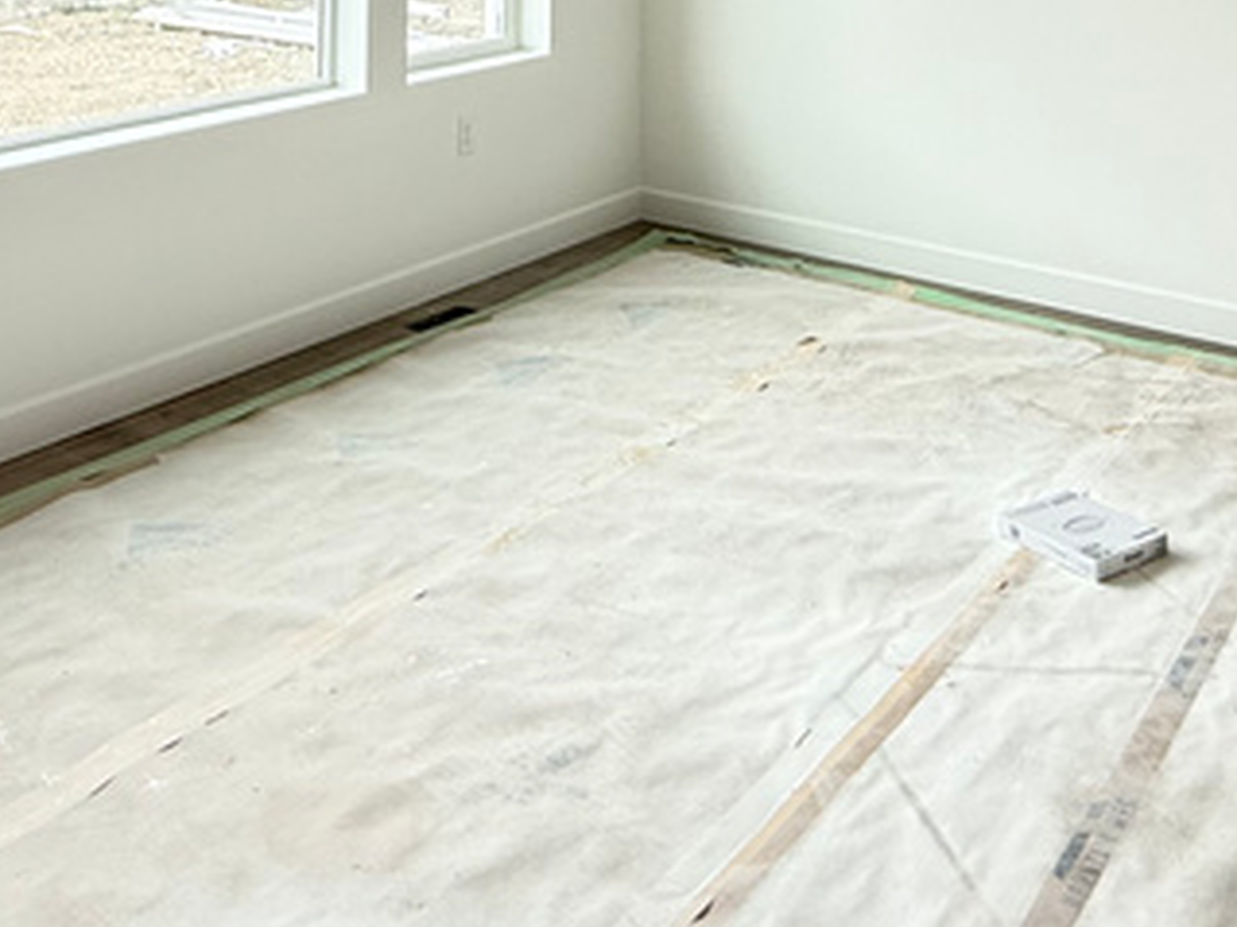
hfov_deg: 41.7
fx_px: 1607
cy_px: -341
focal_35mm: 45
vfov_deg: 26.3
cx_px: 450
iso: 80
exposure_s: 1/99
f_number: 2.2
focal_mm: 2.22
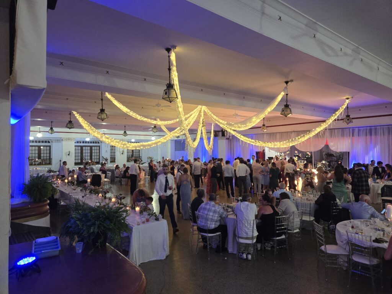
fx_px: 260
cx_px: 196
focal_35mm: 23
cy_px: 147
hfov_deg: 73.9
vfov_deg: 58.9
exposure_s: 1/60
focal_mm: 5.4
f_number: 1.8
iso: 640
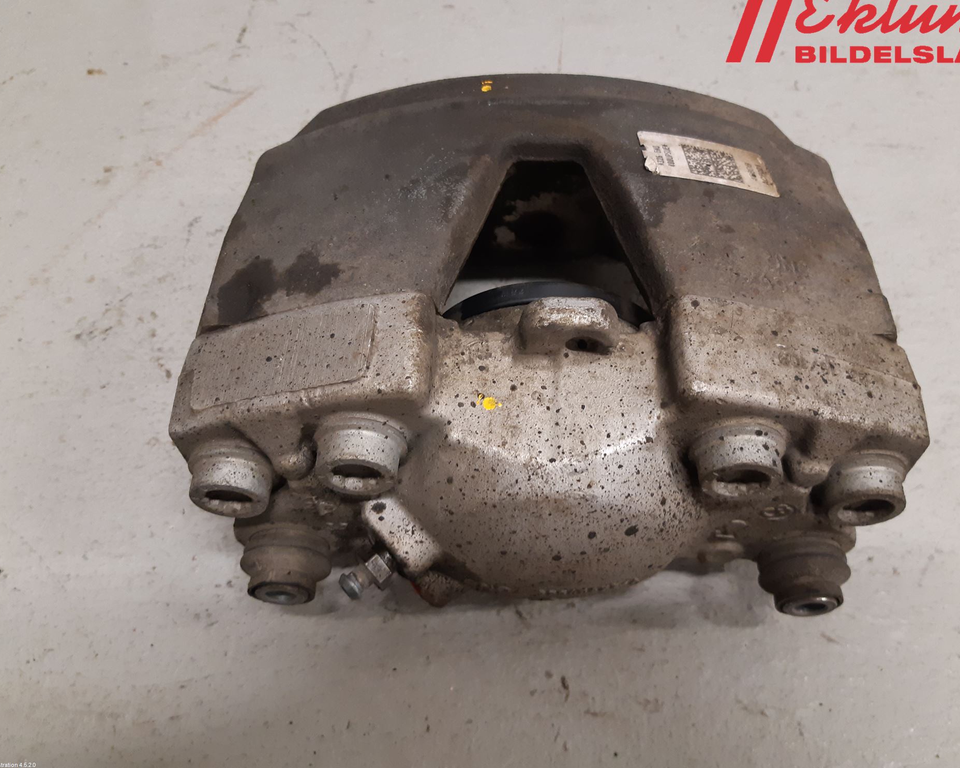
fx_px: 796
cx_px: 514
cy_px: 372
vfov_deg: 51.5
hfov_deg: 62.1
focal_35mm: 28
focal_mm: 3.93
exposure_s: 1/50
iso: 200
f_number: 1.7
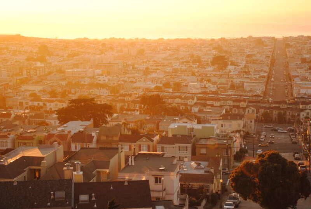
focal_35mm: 69
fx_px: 598
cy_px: 104
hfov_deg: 29.2
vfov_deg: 19.8
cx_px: 156
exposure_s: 1/250
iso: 400
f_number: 5.3
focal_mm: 46
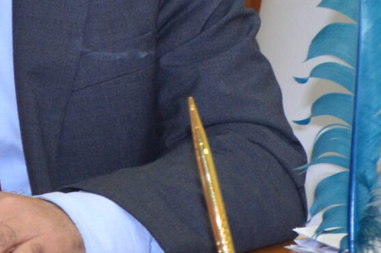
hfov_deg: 6.6
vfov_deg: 4.4
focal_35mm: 311
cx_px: 65
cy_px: -191
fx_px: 3289
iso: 800
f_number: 4.8
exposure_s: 1/60
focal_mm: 45
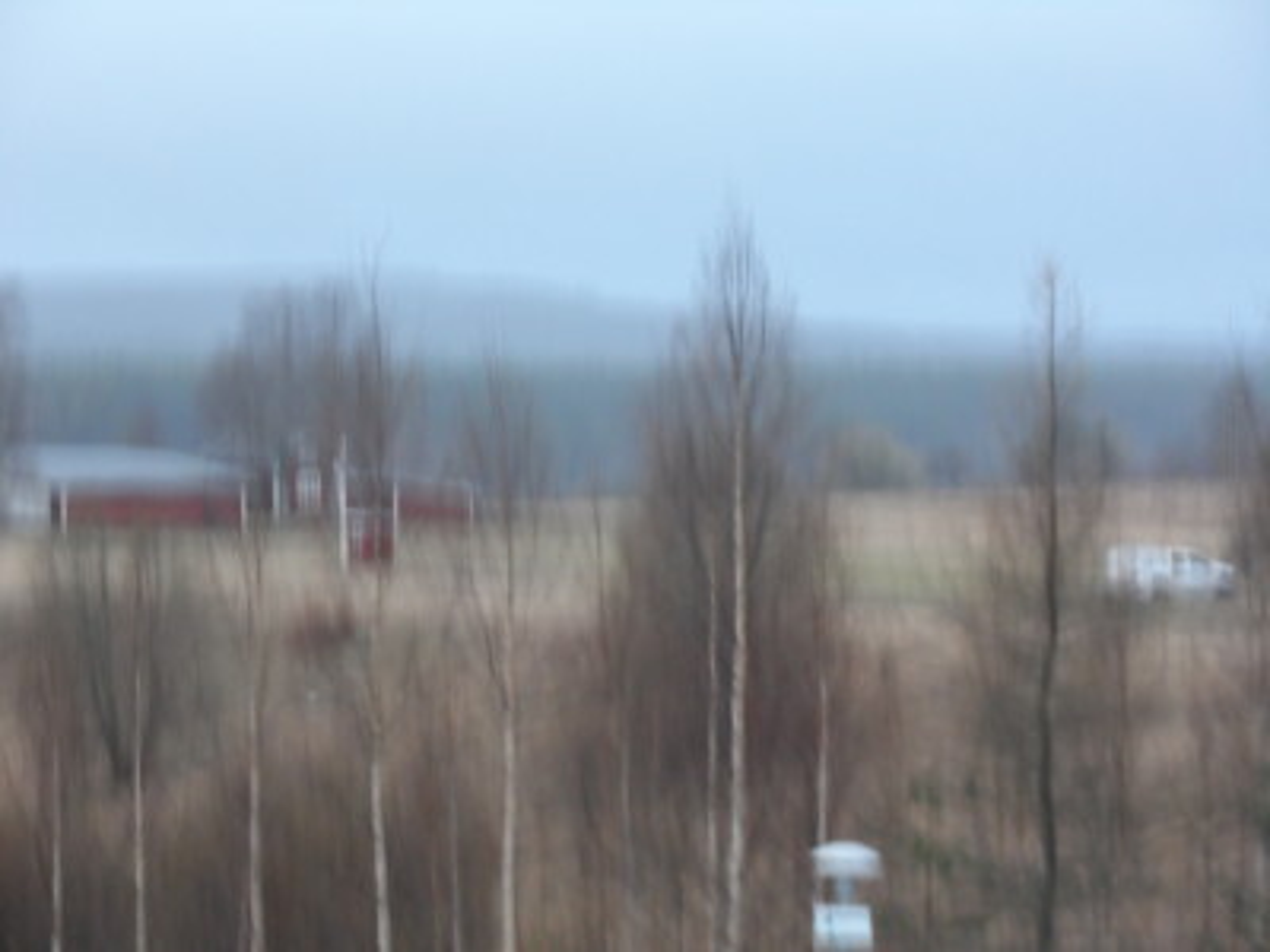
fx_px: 4916
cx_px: 635
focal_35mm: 134
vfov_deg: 11.1
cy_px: 476
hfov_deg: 14.7
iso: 400
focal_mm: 24.6
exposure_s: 1/20
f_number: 5.2
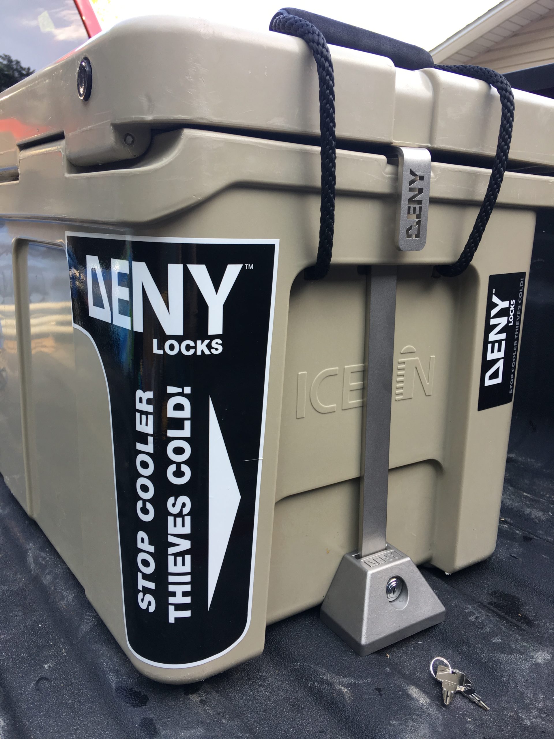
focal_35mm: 29
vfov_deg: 61.7
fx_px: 619
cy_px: 370
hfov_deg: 48.2
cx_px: 277
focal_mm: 4.15
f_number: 2.2
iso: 32
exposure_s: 1/120
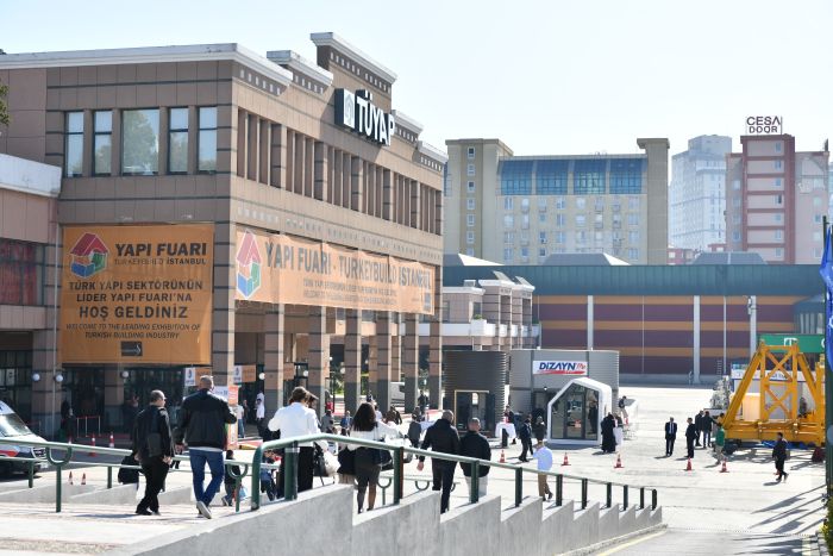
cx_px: 416
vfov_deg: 21.9
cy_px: 278
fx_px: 1435
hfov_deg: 32.4
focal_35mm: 62
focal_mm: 62
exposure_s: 1/1250
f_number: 4.5
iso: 200
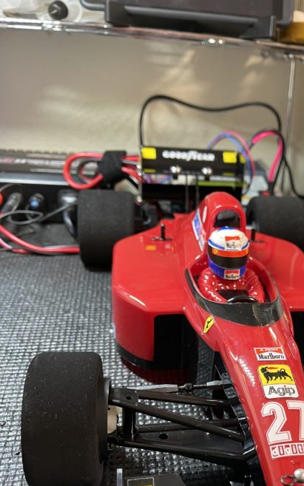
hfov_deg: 32.5
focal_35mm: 38
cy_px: 327
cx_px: 251
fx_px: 504
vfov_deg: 50.6
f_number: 1.6
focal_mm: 5.1
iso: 250
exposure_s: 1/50
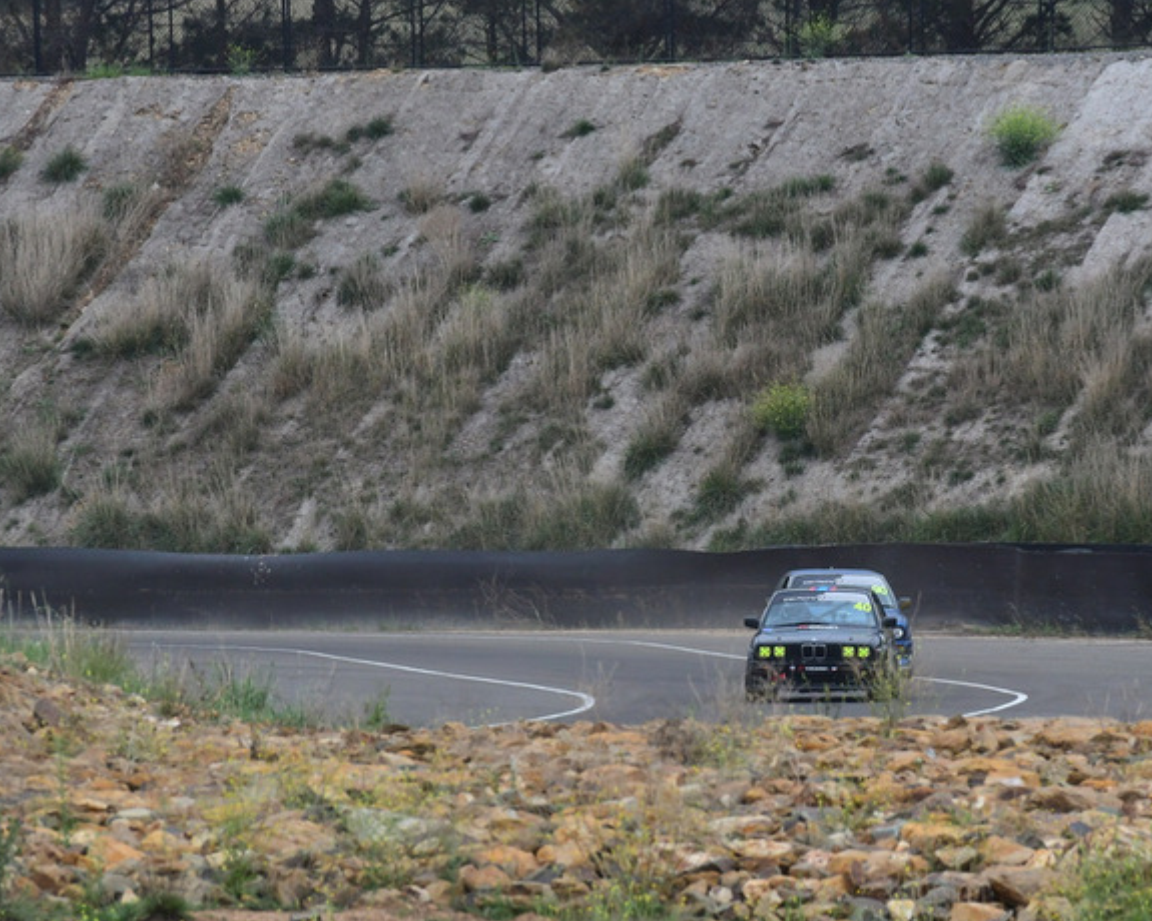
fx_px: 33413
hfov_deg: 2.0
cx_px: 743
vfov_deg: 1.6
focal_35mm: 980
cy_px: 450
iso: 1250
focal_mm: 500
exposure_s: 1/640
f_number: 11
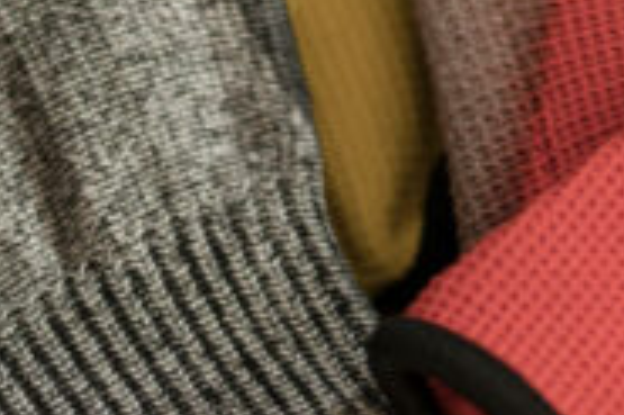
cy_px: -676
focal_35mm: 470
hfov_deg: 4.4
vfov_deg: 2.9
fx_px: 8139
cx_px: -145
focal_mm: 85
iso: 400
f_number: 1.8
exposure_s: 1/125
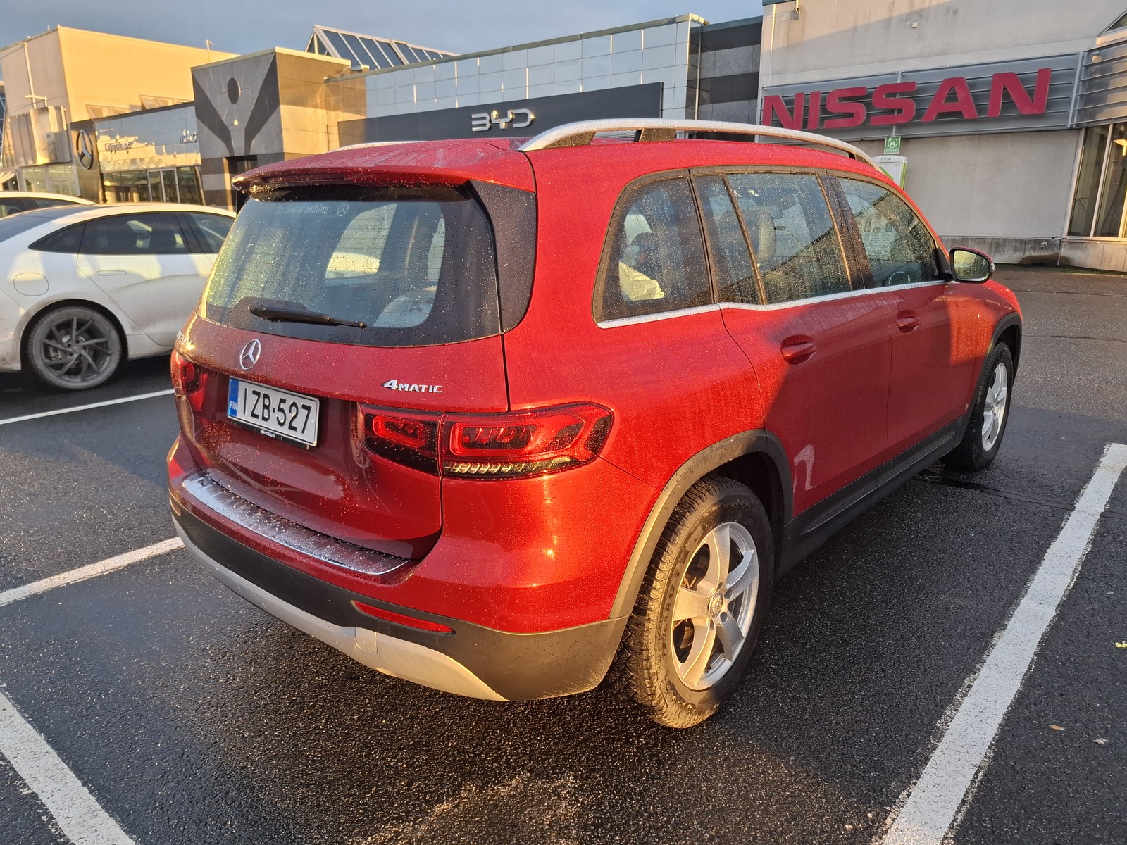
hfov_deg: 73.9
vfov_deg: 58.9
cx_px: 564
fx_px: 749
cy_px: 422
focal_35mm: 23
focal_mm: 5.54
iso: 50
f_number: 1.8
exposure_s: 1/193
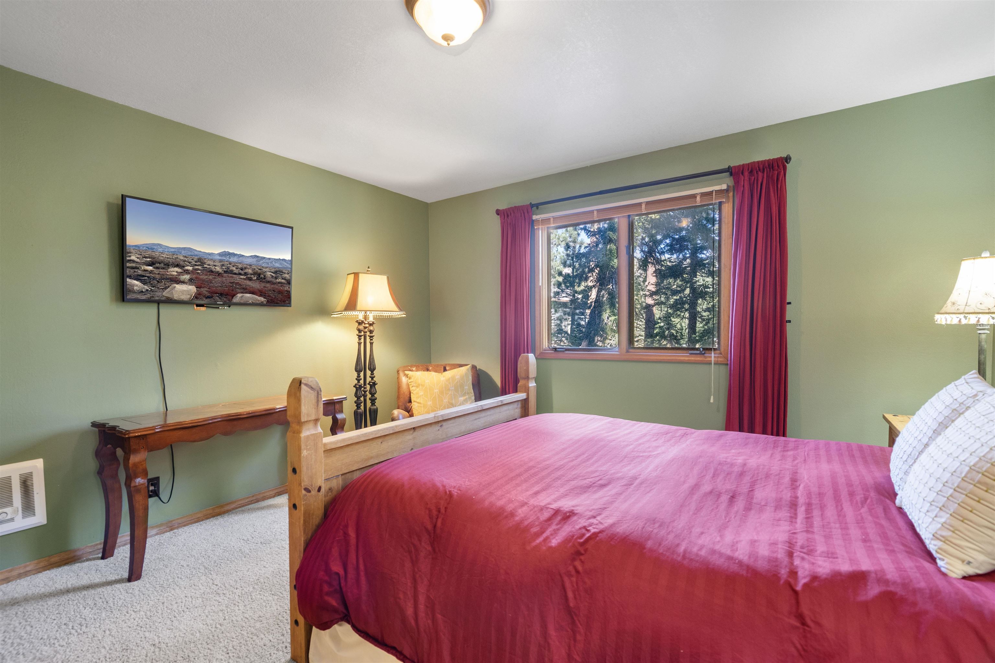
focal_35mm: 16
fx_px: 442
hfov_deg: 96.7
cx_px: 498
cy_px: 332
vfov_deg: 73.7
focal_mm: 16
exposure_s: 5
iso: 400
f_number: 7.1
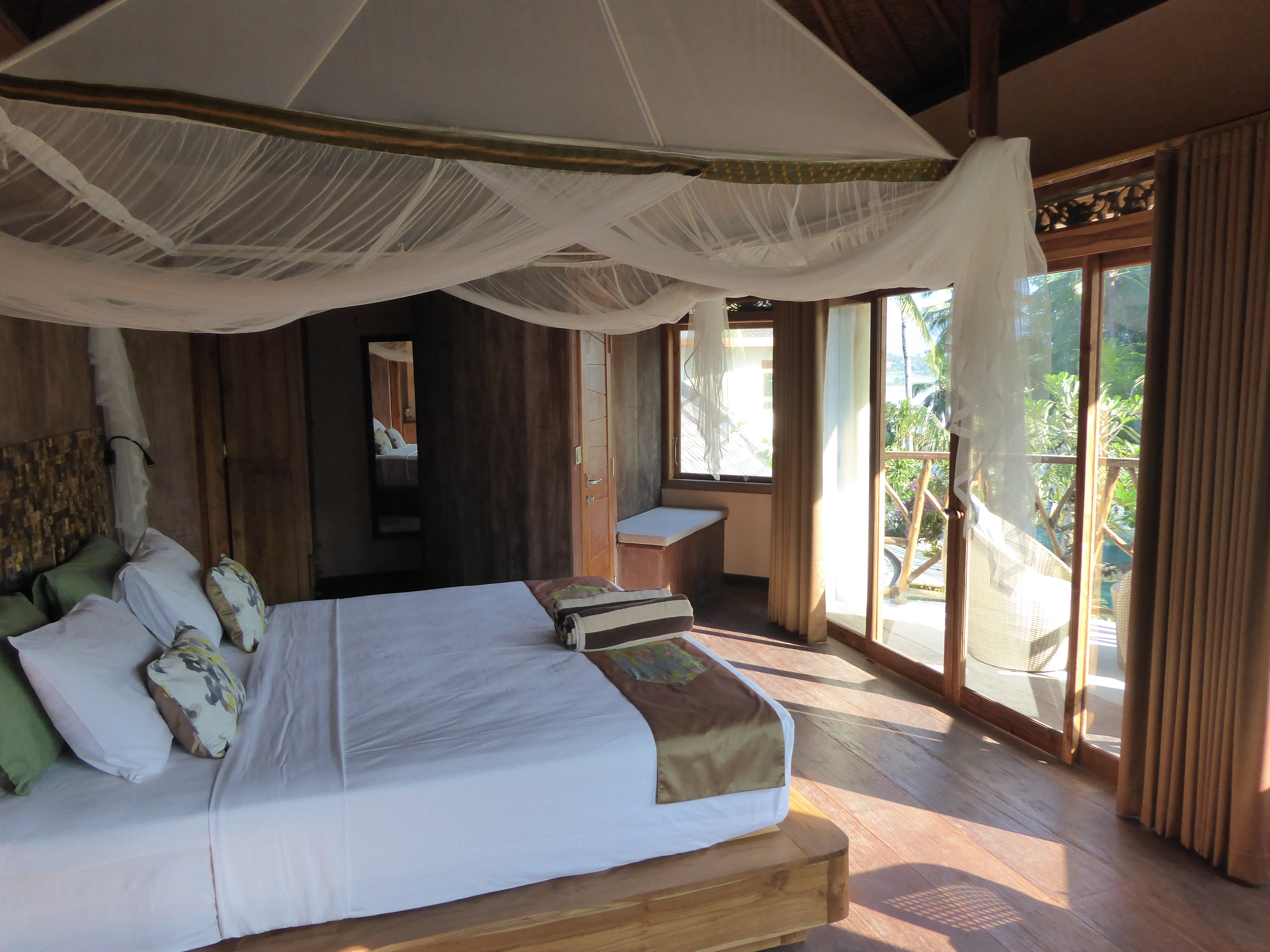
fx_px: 917
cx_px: 635
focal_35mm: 25
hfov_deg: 69.4
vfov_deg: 54.9
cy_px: 476
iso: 250
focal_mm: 4.3
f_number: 3.3
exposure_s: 1/100
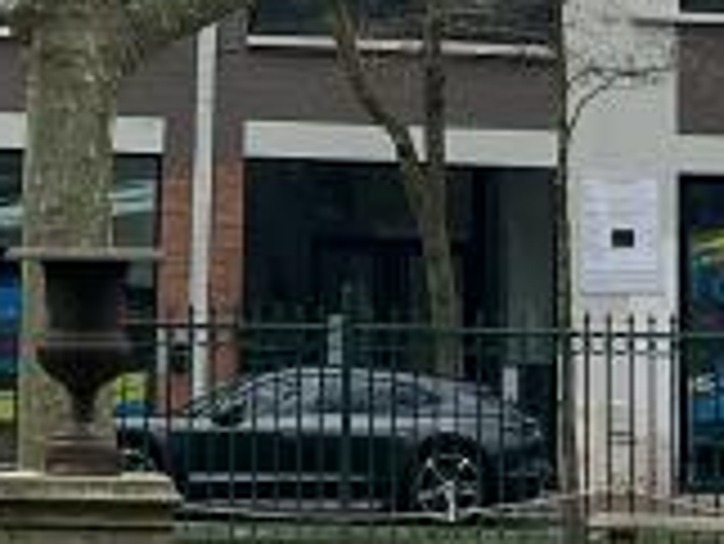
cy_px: -607
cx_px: 261
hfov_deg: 9.5
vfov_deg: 6.9
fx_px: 4333
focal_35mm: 207
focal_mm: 5.1
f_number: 1.6
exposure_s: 1/928
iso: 50
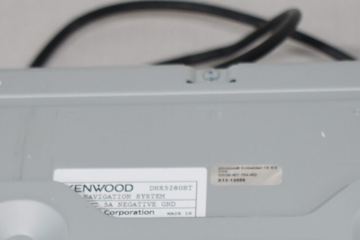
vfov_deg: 8.0
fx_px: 1690
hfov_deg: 12.2
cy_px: 339
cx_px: 170
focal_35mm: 169
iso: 720
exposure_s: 1/250
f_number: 4.5
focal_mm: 32
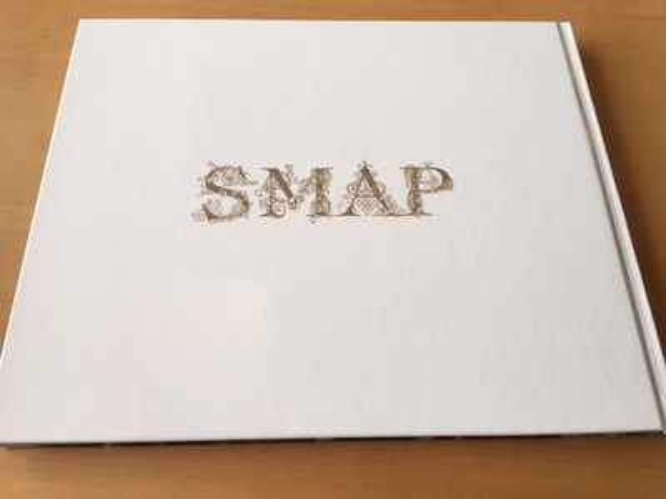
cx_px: 333
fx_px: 558
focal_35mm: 29
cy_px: 250
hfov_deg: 61.7
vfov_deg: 48.2
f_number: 2.2
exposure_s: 1/40
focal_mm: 4.15
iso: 25
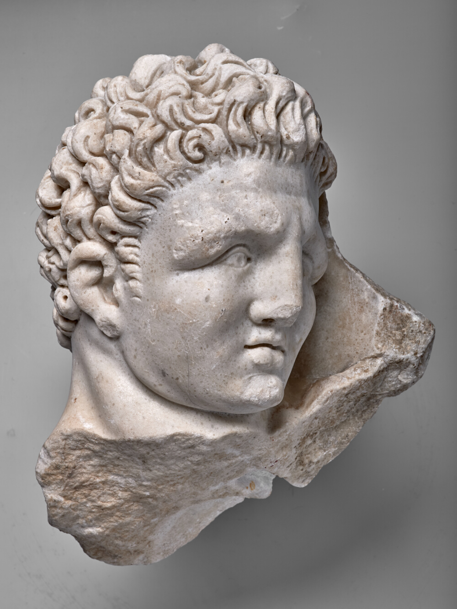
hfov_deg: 23.3
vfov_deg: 30.7
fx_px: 1109
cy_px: 304
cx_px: 228
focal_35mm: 63
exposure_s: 1/125
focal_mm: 80
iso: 200
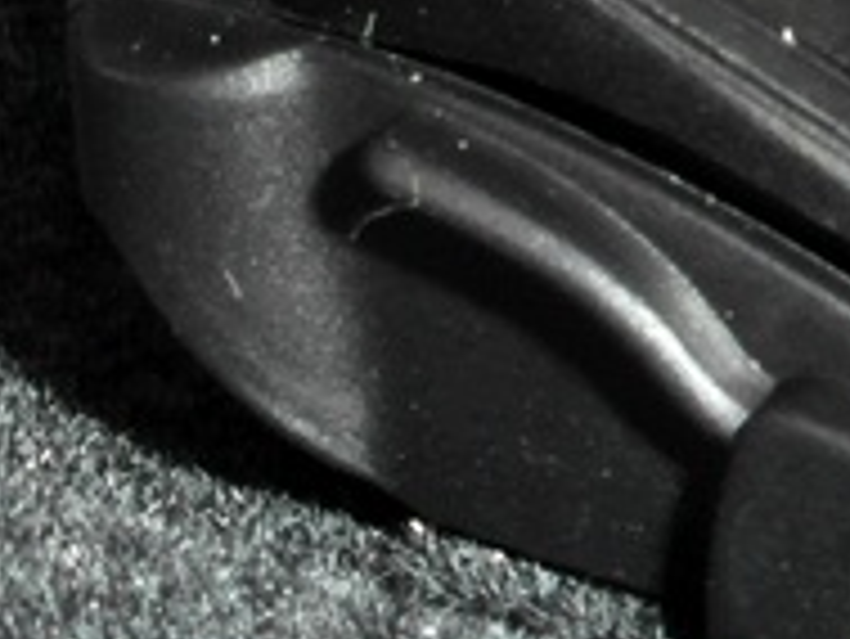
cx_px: 639
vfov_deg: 5.2
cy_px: -855
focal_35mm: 280
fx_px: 6880
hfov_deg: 7.1
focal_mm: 8.7
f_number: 7.3
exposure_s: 1
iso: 100
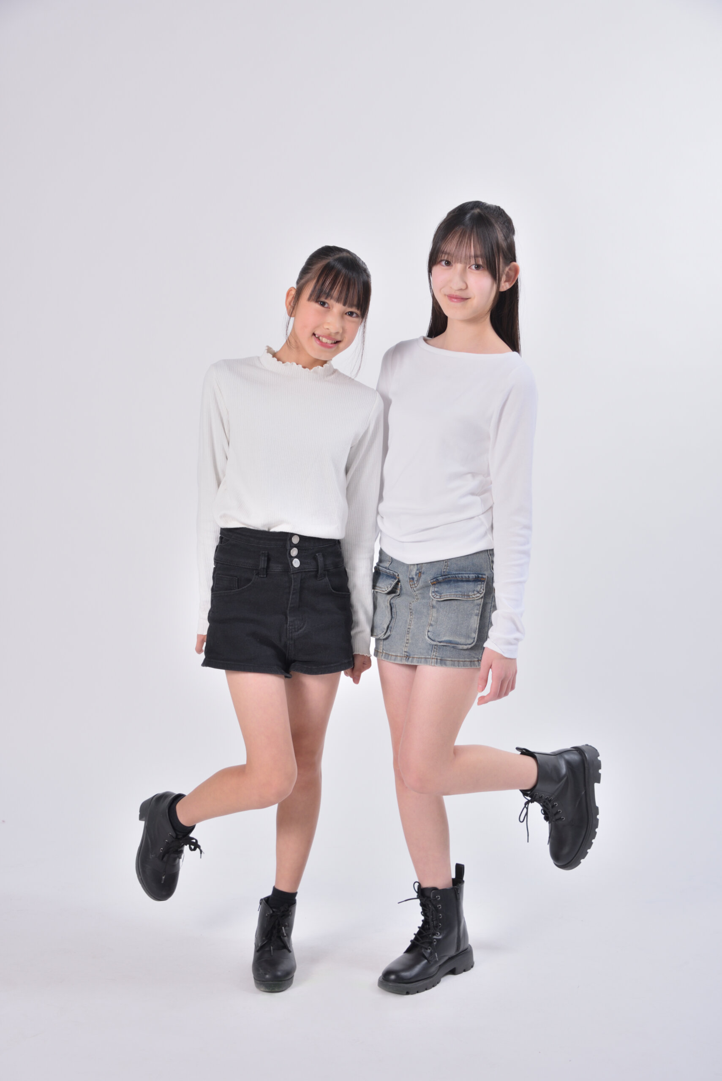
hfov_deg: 26.0
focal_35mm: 52
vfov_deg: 38.2
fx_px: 1563
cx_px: 361
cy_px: 540
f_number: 8
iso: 200
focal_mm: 52
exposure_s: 1/160
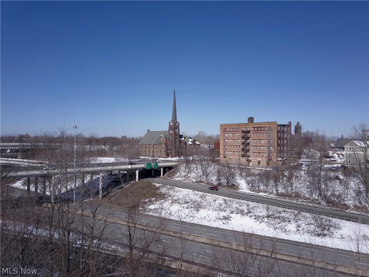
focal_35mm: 26
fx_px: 277
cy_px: 138
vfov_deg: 53.1
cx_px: 184
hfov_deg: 67.3
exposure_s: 1/2075
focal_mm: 4.73
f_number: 2.2
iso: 100
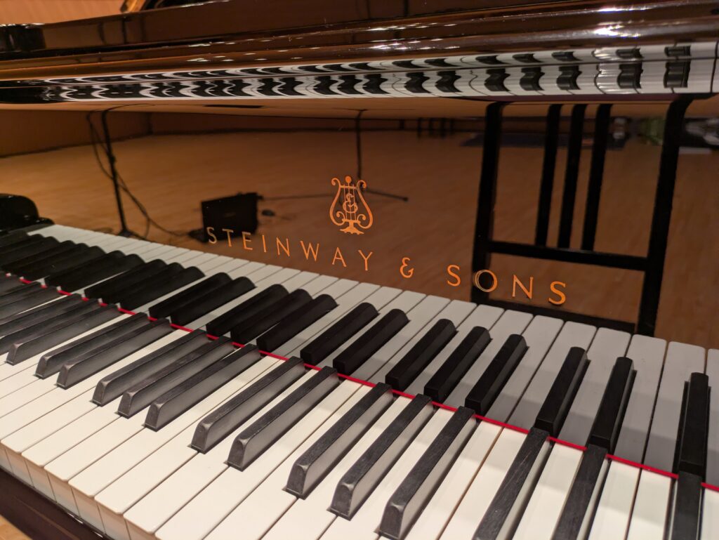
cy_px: 270
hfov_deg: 69.4
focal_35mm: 25
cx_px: 360
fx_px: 520
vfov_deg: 54.9
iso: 50
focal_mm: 5.43
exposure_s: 1/30
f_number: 1.89
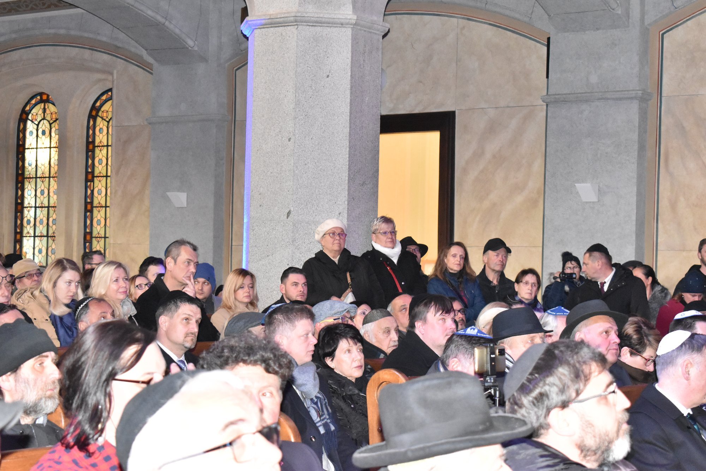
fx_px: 1529
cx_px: 353
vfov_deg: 17.5
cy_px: 236
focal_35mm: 78
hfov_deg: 26.0
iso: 4500
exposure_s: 1/80
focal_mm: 52
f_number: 7.1
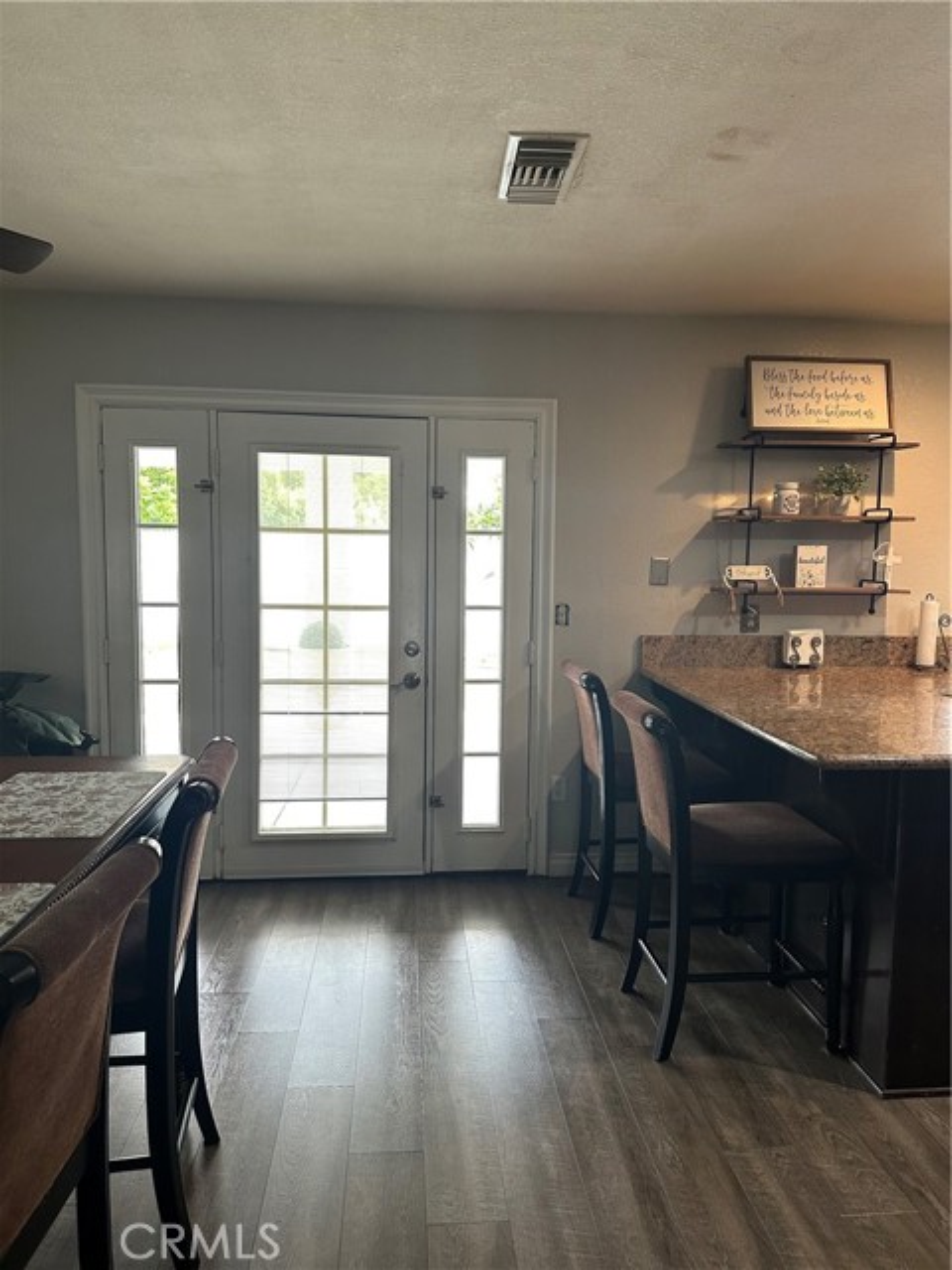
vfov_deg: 71.6
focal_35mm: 24
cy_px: 635
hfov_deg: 56.8
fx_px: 880
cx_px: 476
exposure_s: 1/120
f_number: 1.78
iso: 200
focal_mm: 6.86
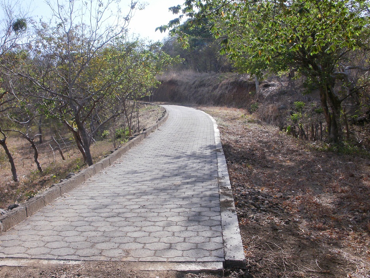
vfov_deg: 36.8
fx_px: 417
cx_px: 171
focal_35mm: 39
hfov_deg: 47.8
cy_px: 143
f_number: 5.6
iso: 100
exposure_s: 1/320
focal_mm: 6.3
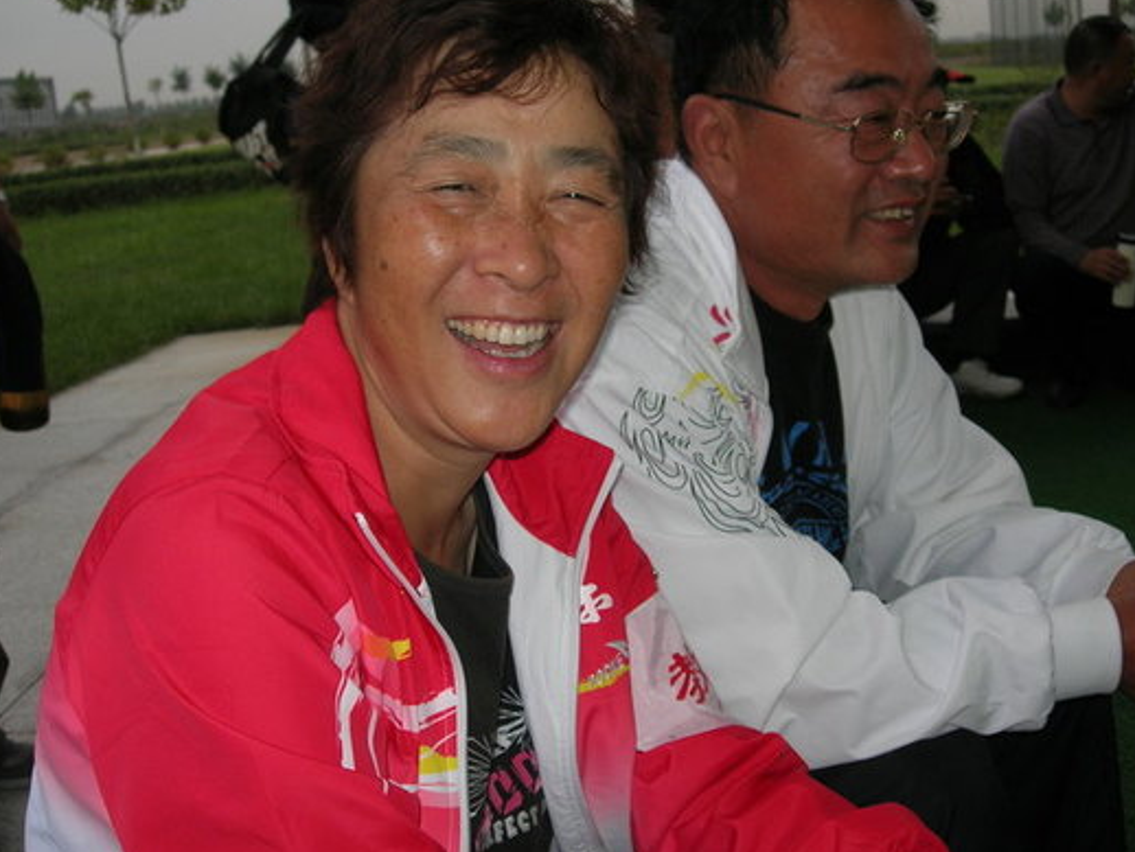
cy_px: 410
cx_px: 607
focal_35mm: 44
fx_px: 1443
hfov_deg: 42.9
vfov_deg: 32.9
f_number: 2.8
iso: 64
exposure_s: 1/60.1
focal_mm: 7.8
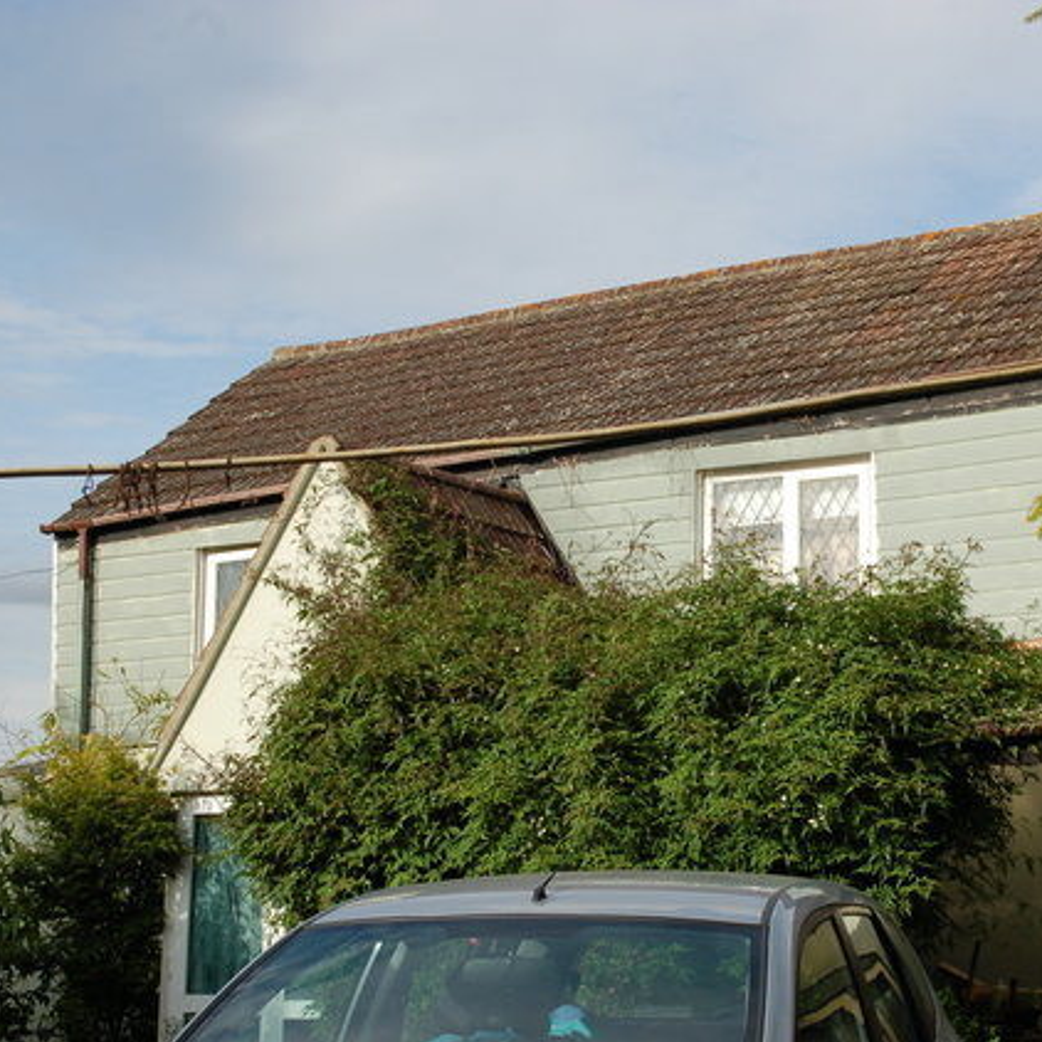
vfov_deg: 25.5
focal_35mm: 68
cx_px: 696
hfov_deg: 25.4
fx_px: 2304
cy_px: 522
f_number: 9
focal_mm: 35
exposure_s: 1/320
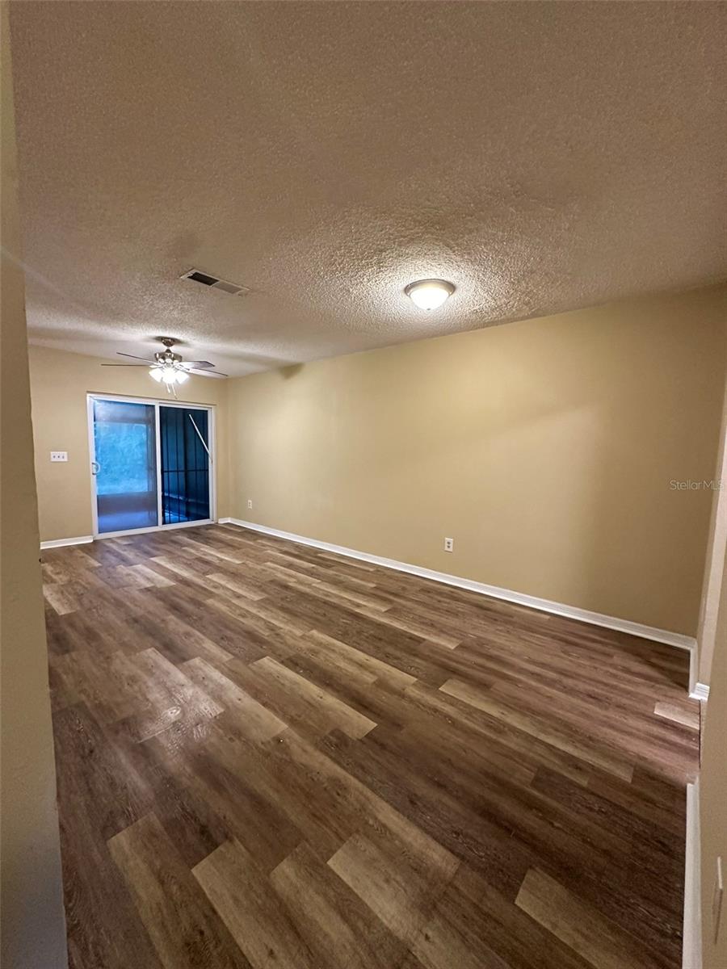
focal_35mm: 14
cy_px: 484
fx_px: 392
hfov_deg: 85.7
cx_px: 364
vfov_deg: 102.1
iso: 400
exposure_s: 1/60
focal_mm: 2.22
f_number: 2.2
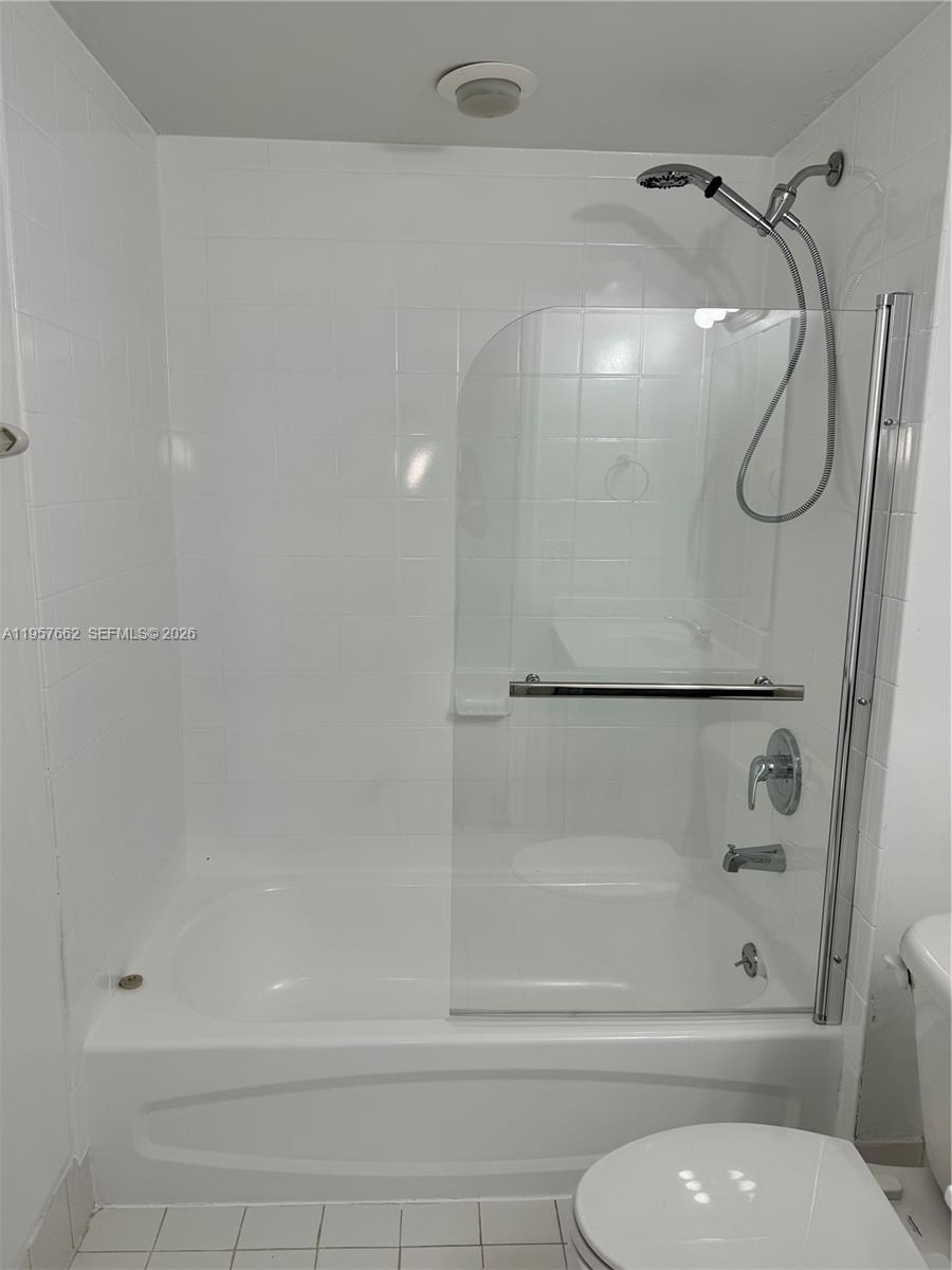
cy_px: 635
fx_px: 880
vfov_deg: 71.6
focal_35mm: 24
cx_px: 476
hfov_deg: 56.8
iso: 80
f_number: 1.78
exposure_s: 1/120
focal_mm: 6.86
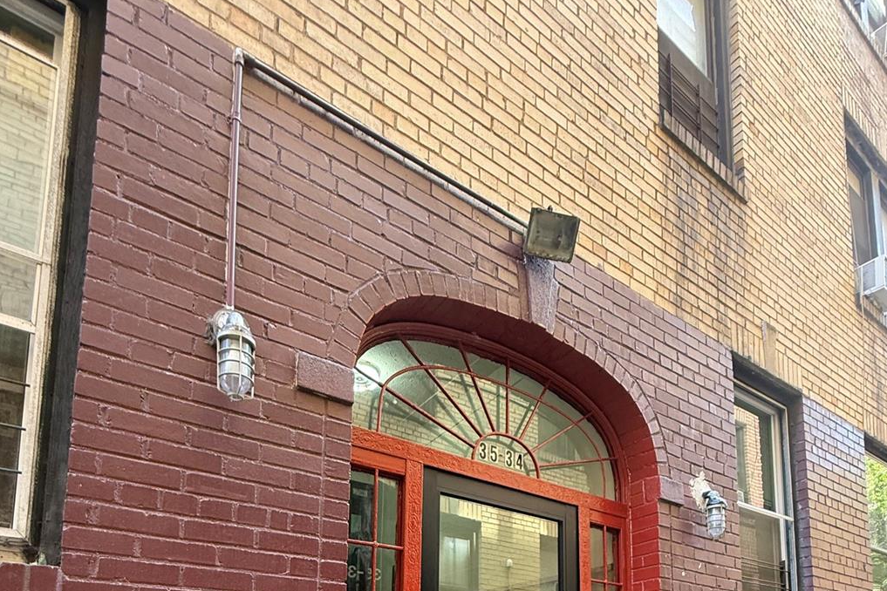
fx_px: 542
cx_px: 445
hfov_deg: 78.6
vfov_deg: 45.5
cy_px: 625
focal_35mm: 22
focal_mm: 2.22
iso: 200
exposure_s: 1/60
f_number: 2.2
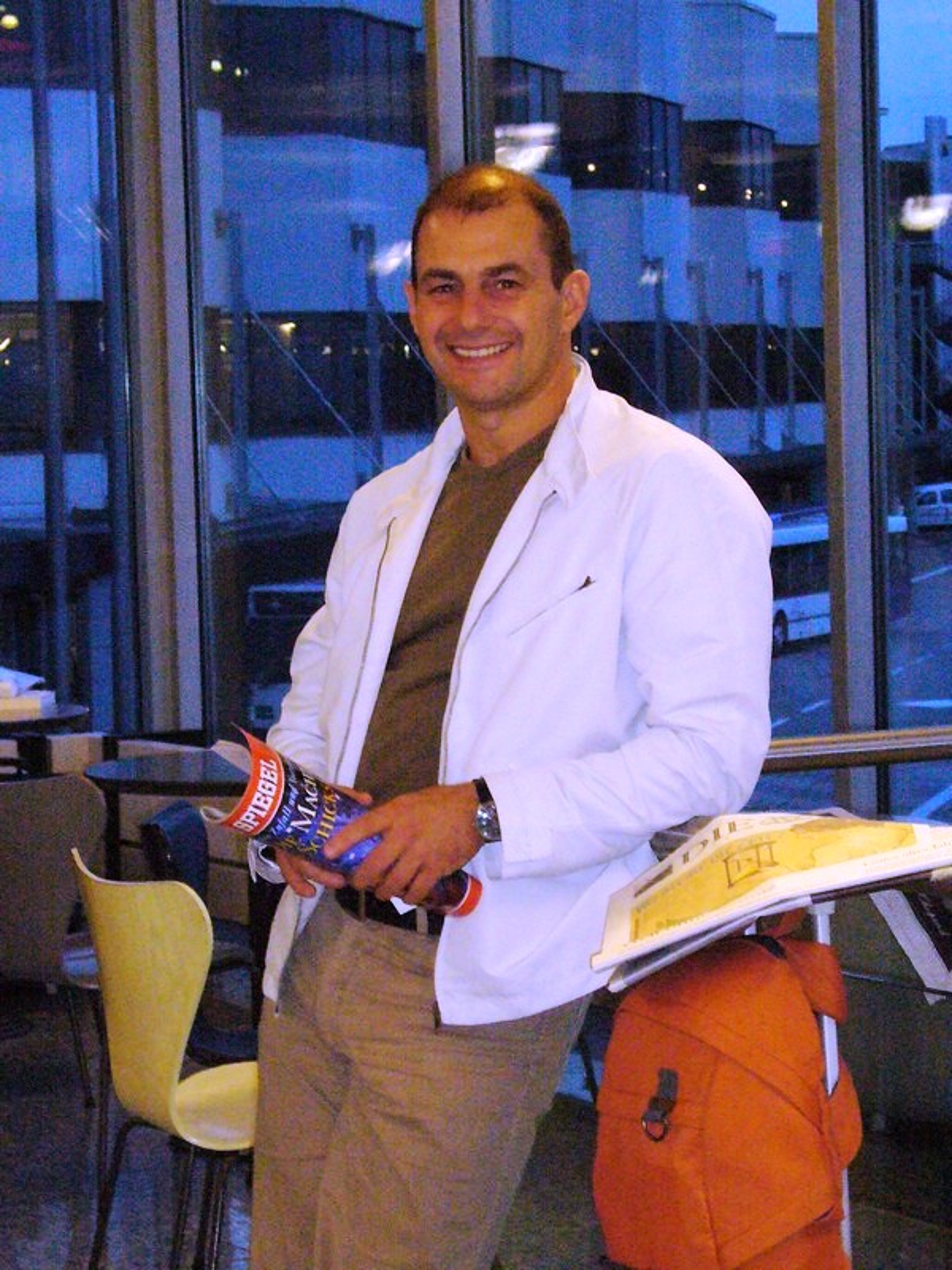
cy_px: 635
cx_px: 476
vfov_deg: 18.0
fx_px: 3997
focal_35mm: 109
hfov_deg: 13.6
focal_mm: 13.2
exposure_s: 1/30
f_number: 4.8
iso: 400
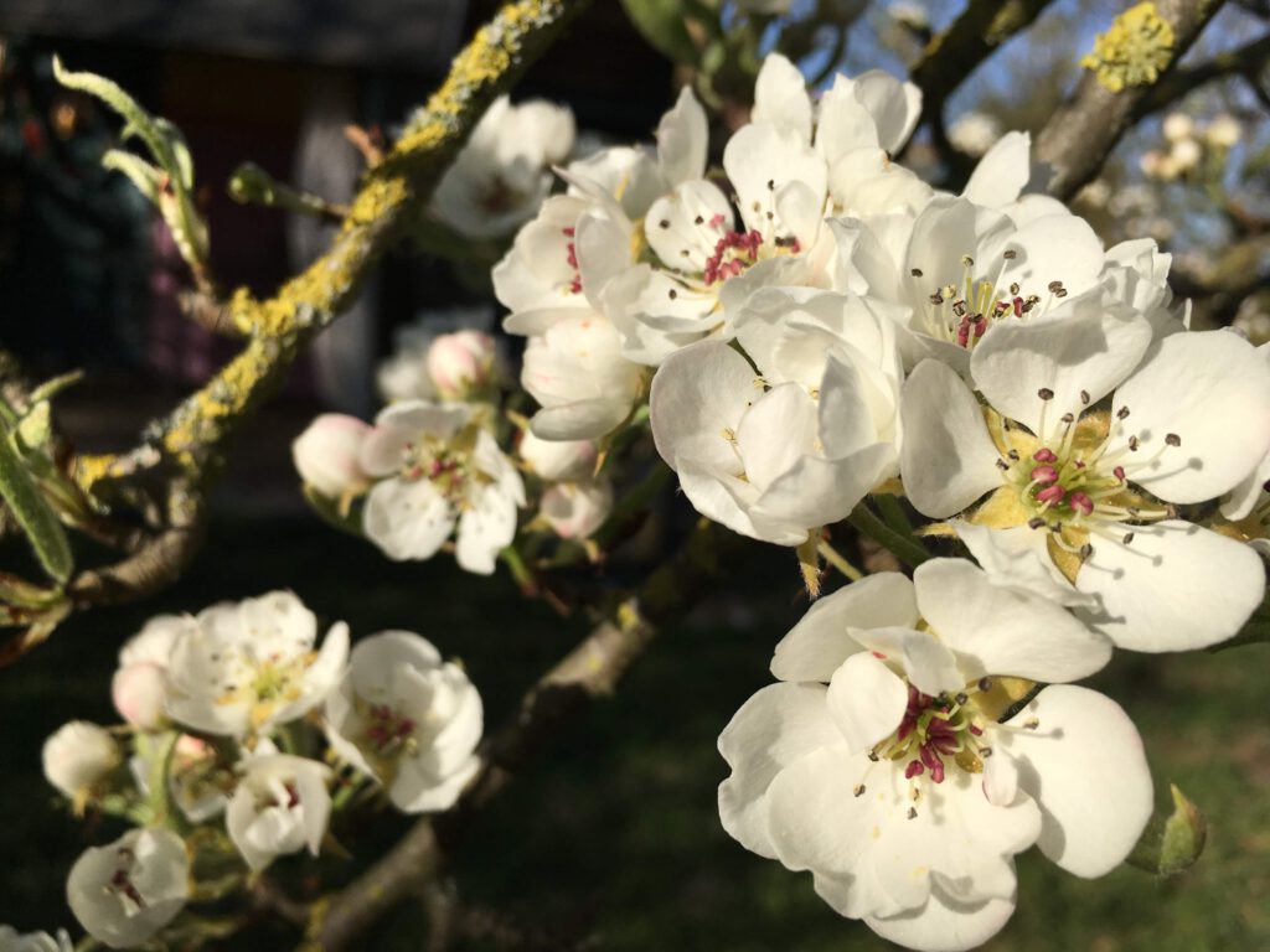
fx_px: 1064
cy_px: 476
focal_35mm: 29
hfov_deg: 61.7
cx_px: 635
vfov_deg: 48.2
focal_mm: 4.15
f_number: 2.2
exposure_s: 1/2481
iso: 25
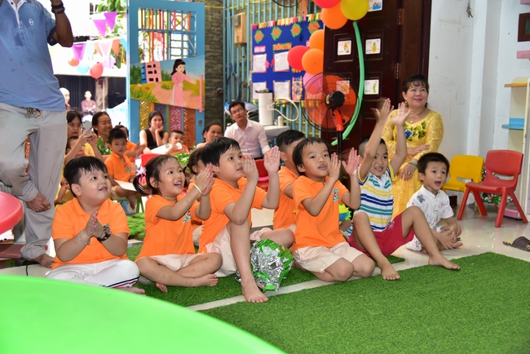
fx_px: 589
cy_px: 177
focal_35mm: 40
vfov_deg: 33.4
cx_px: 265
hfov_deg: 48.4
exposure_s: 1/40
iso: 800
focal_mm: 40
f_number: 4
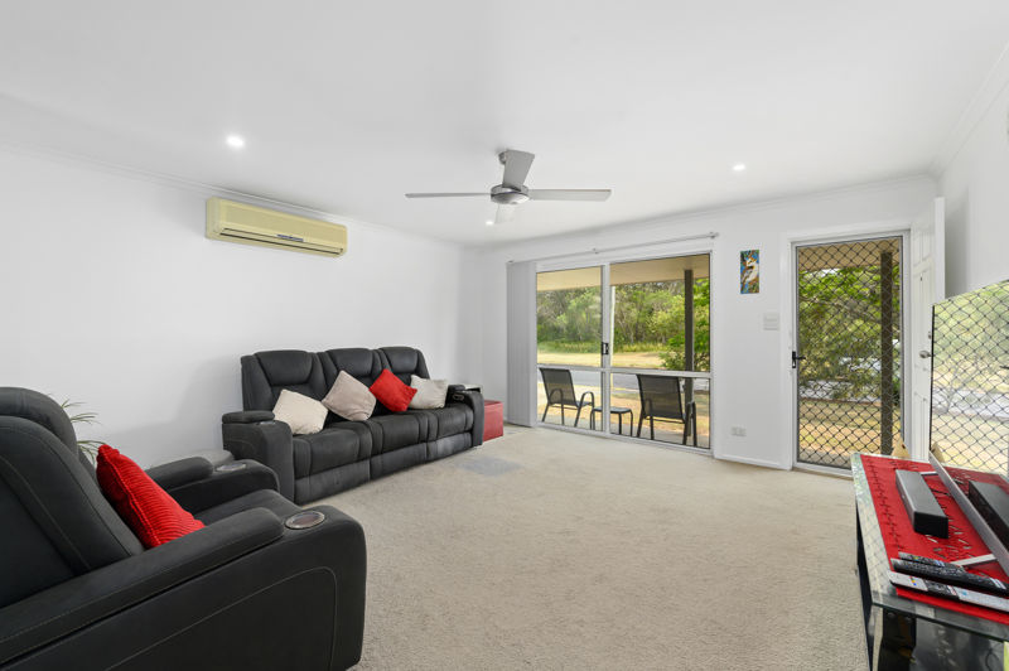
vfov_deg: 77.2
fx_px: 420
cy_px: 336
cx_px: 504
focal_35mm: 15
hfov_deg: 100.4
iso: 200
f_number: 7.1
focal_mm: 15
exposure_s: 1/15
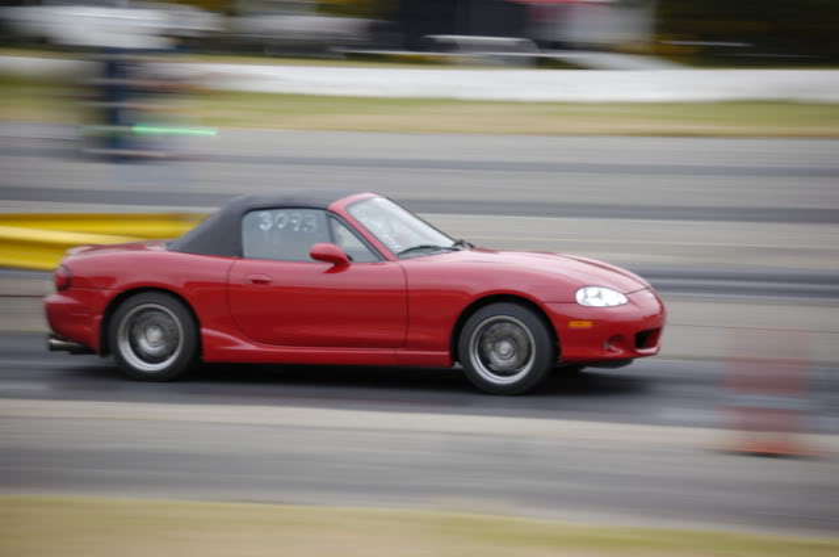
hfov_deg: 13.7
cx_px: 420
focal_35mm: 150
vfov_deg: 9.1
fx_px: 3491
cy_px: 278
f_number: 4.8
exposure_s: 1/25
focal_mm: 100
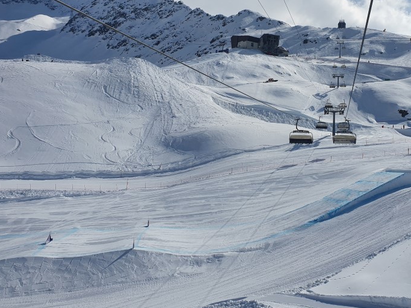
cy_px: 95
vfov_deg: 36.3
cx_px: 276
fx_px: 463
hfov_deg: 47.1
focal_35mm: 39
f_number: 2.4
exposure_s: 1/7776
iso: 50
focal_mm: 4.32
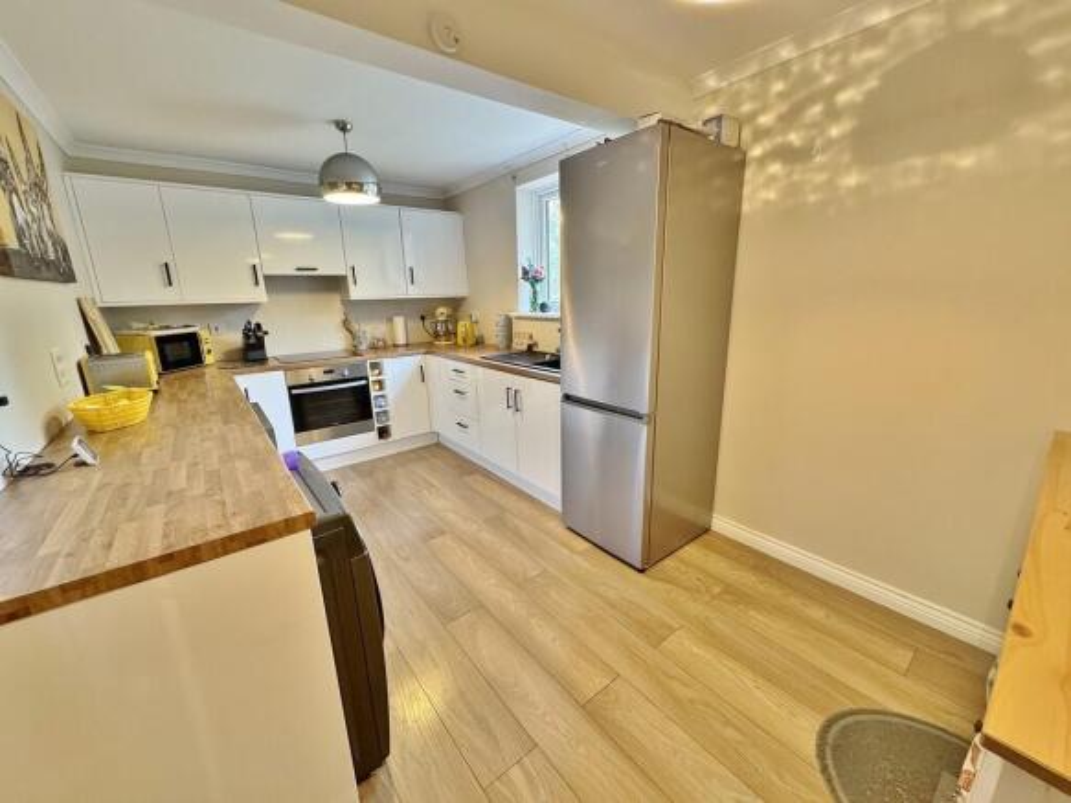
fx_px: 433
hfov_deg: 102.1
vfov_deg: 85.7
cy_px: 402
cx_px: 536
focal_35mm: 14
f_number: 2.2
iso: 320
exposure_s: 1/50
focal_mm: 2.22
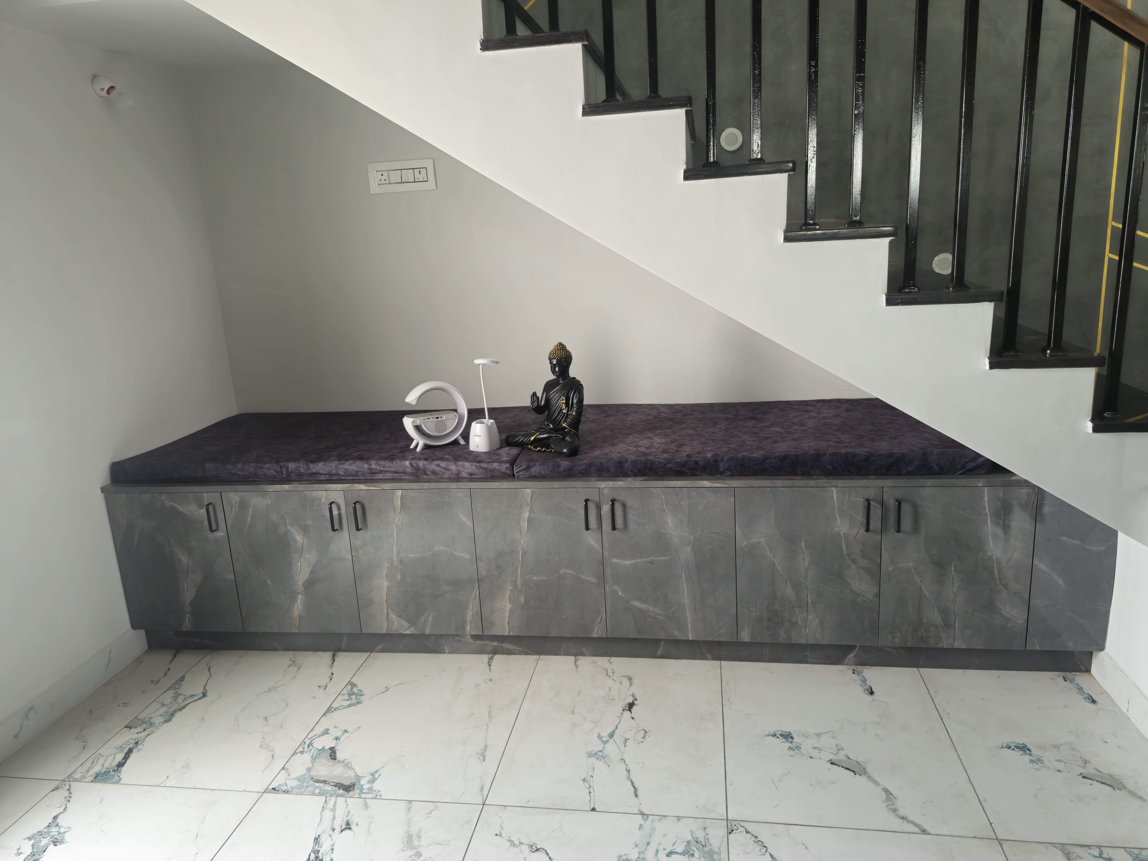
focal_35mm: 23
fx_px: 763
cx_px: 574
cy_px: 430
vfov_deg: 58.9
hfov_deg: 73.9
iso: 125
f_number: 1.8
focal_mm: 5.54
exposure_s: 1/50
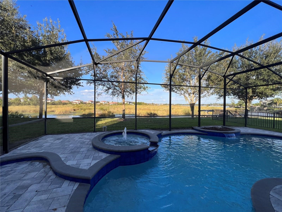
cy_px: 106
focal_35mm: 13
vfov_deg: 89.9
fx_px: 106
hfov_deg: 106.2
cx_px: 141
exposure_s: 1/595
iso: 32
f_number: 1.8
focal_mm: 1.57
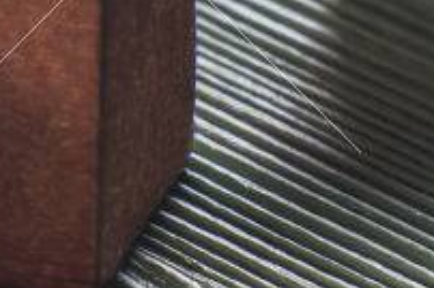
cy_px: -553
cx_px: -653
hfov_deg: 4.2
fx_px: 5814
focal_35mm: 483
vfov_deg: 2.8
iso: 100
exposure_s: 1/160
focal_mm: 50
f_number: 8
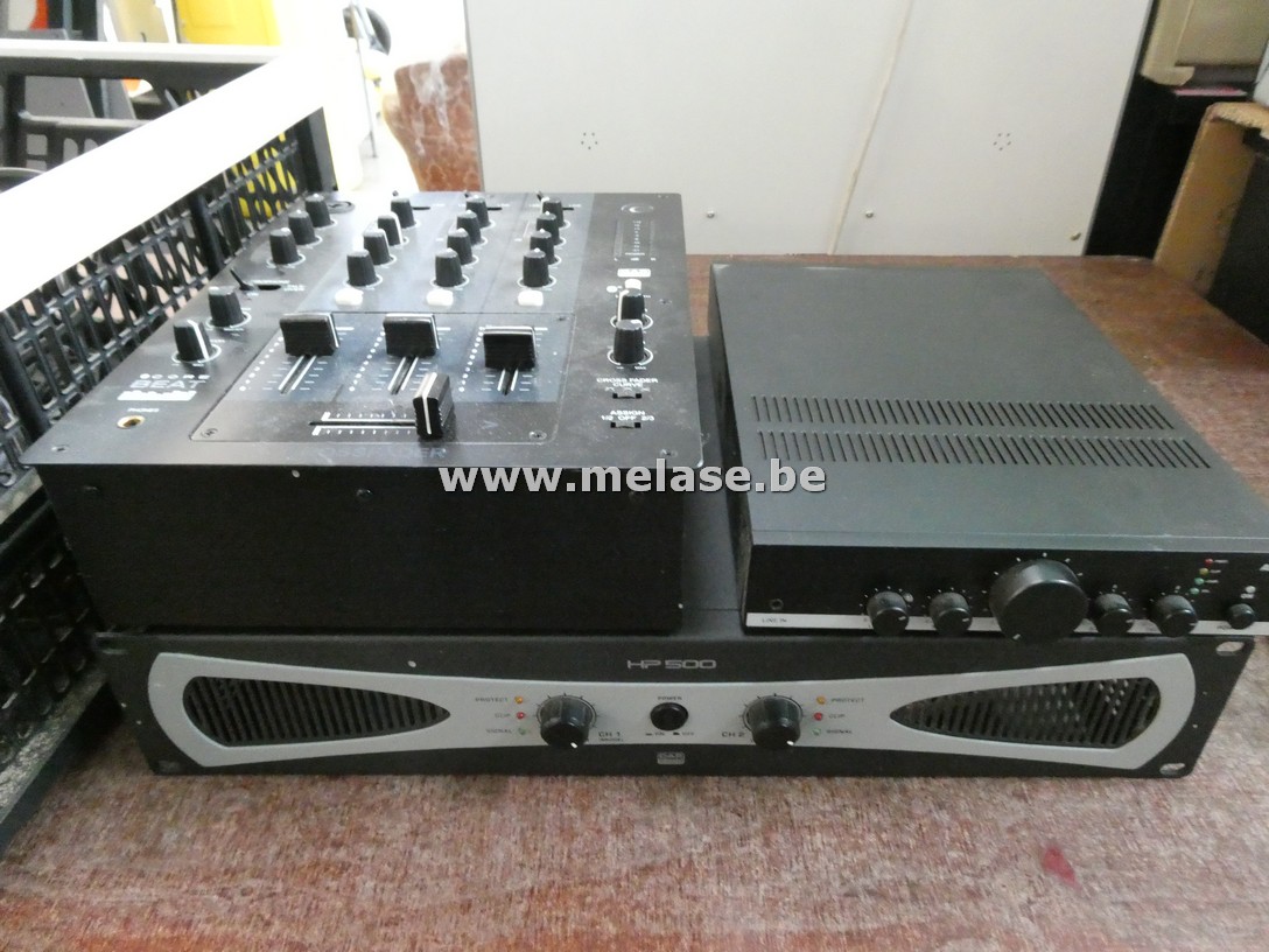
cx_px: 634
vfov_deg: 56.8
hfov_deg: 71.6
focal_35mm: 24
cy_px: 476
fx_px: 880
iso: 1600
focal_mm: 4.3
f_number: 3.3
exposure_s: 1/25
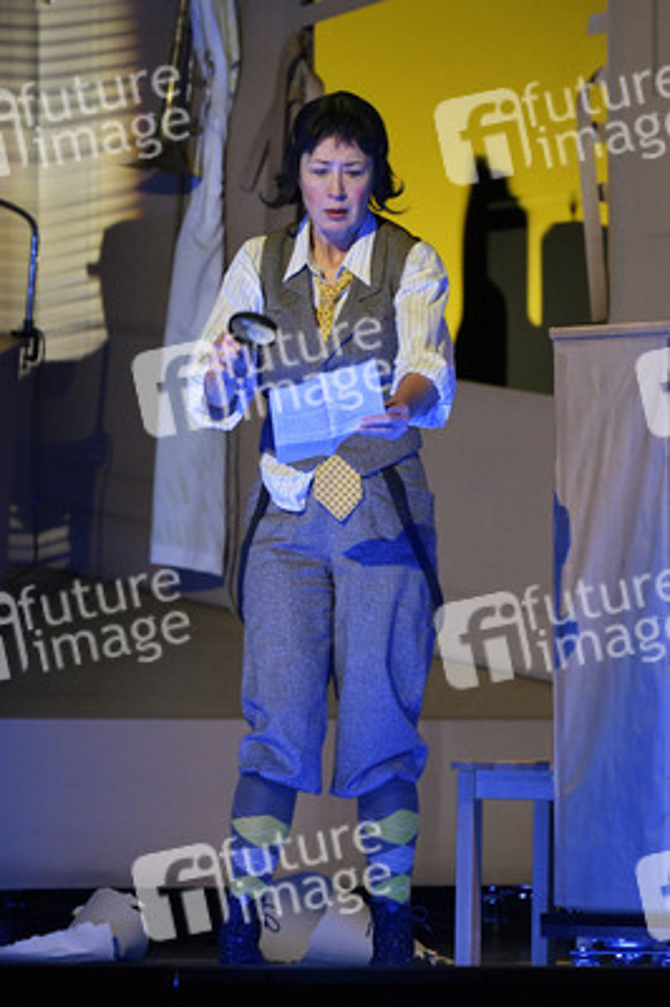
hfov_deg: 7.8
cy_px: 504
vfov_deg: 11.8
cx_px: 335
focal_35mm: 175
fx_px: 4894
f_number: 5.6
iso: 3200
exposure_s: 1/200
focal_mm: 175
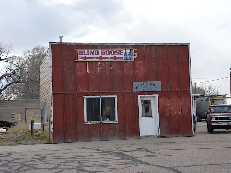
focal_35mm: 67
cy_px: 86
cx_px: 116
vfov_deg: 21.9
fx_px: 447
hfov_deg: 29.0
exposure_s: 1/400
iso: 125
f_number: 4.1
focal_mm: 11
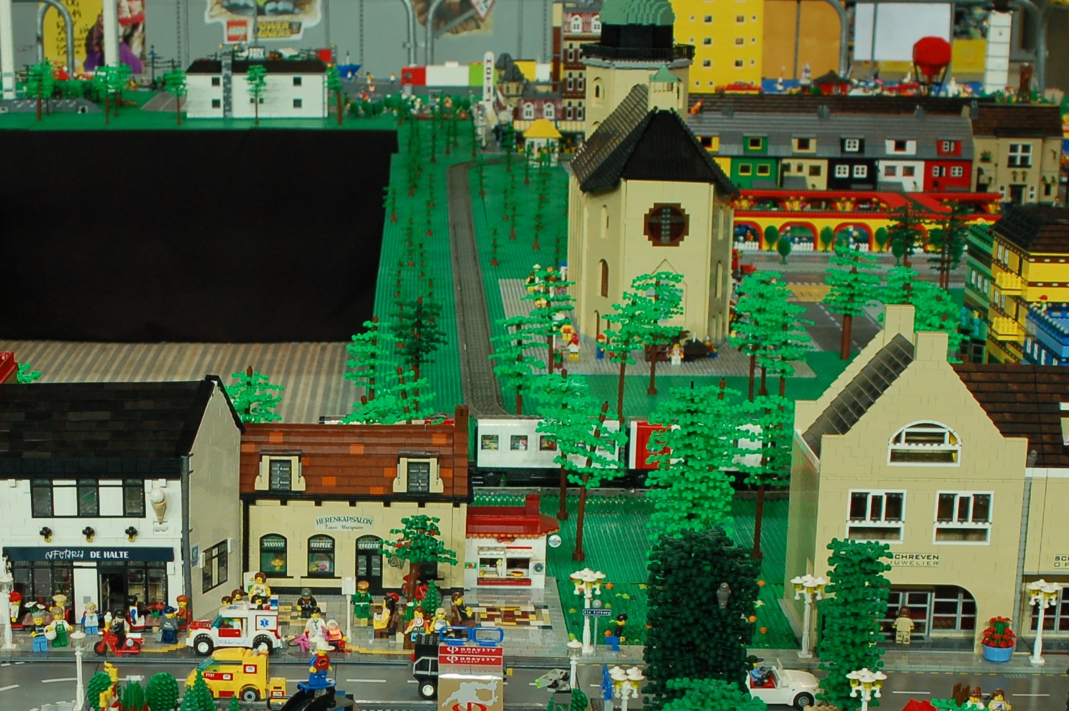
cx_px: 307
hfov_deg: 25.8
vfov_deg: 17.2
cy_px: 654
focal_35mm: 78
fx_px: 2314
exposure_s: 1/125
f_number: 5.6
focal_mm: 28
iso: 320
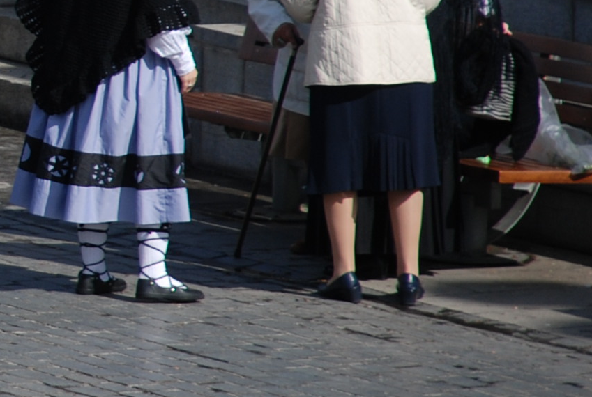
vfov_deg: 2.0
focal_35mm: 691
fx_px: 11382
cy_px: -33
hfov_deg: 3.0
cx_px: -397
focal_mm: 135
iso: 125
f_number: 5.6
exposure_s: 1/500
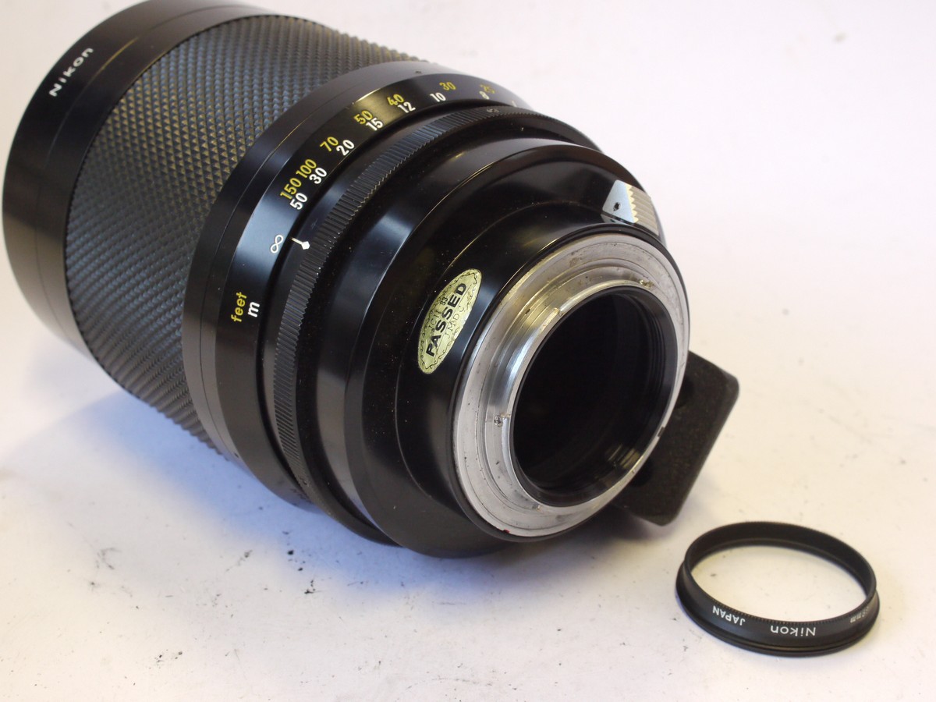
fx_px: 1622
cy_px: 351
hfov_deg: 32.2
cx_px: 468
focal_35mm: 60
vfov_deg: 24.4
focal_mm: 30
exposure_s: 1/30
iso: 800
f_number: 9
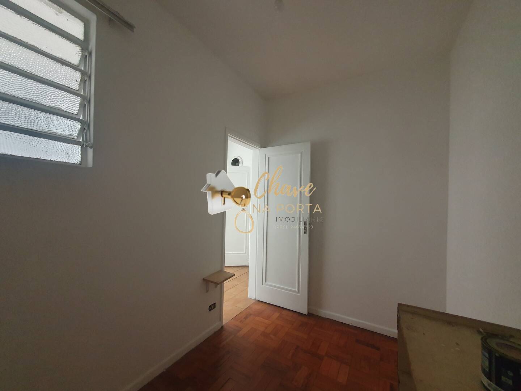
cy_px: 196
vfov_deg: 89.9
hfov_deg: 106.2
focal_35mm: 13
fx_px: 196
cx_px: 260
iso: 500
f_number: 2.2
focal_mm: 1.8
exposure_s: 1/30
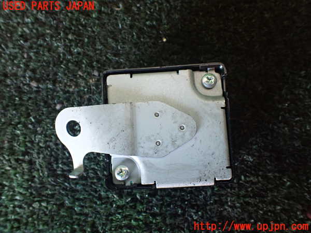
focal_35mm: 30
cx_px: 156
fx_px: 270
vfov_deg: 46.8
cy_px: 116
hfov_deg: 60.0
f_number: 2.3
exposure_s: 1/100
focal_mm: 5.4
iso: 800
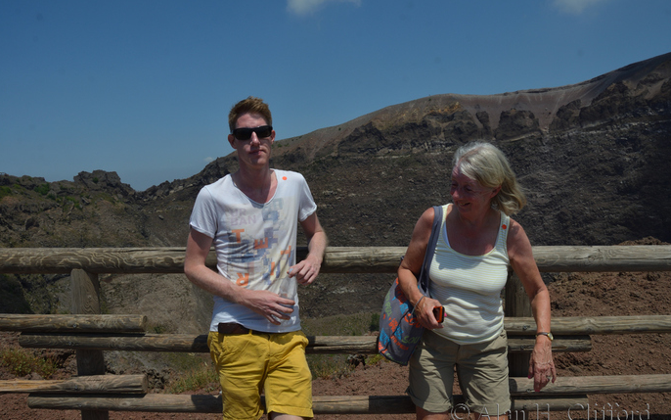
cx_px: 337
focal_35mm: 28
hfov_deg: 66.5
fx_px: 512
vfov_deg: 44.6
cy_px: 210
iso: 100
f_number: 13
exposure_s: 1/400
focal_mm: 18
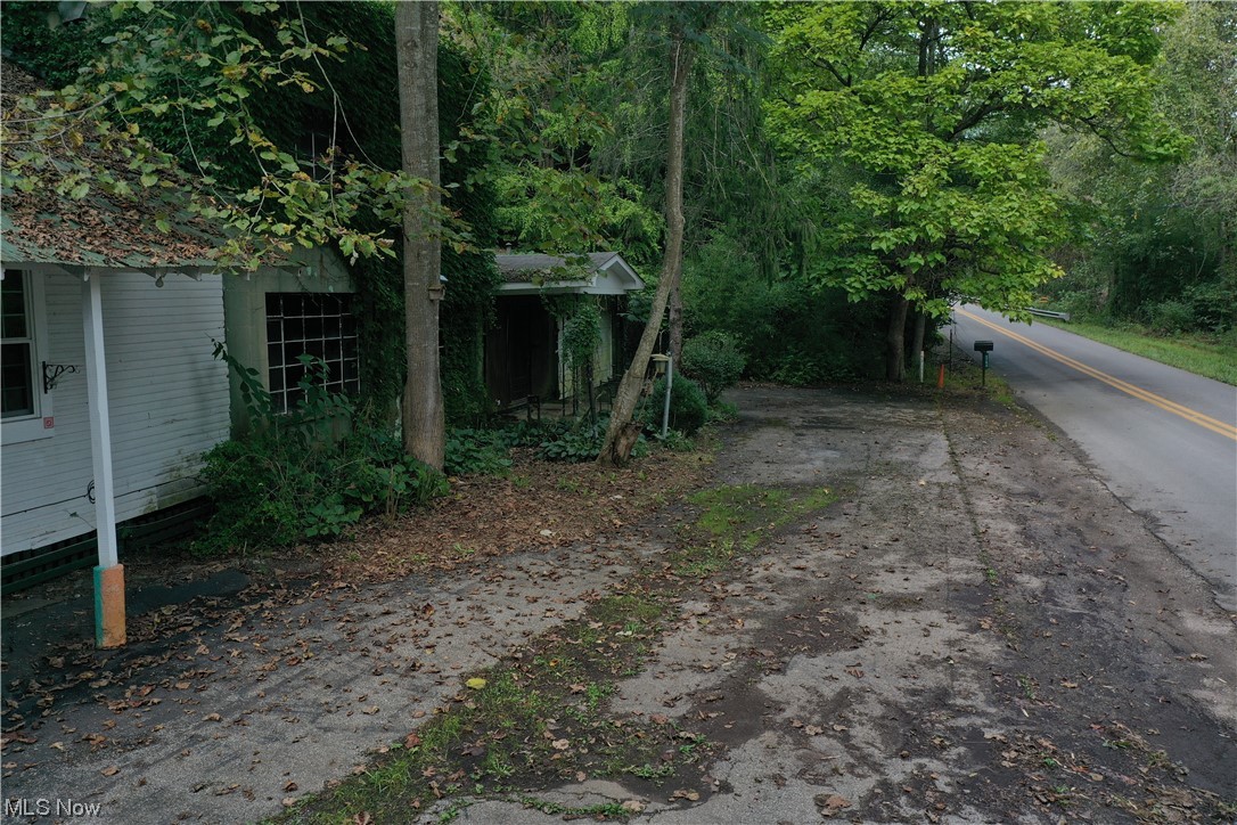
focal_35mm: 28
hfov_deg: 65.5
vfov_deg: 46.4
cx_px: 618
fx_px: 962
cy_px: 412
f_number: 4.5
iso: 100
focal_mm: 10.26
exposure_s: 1/50
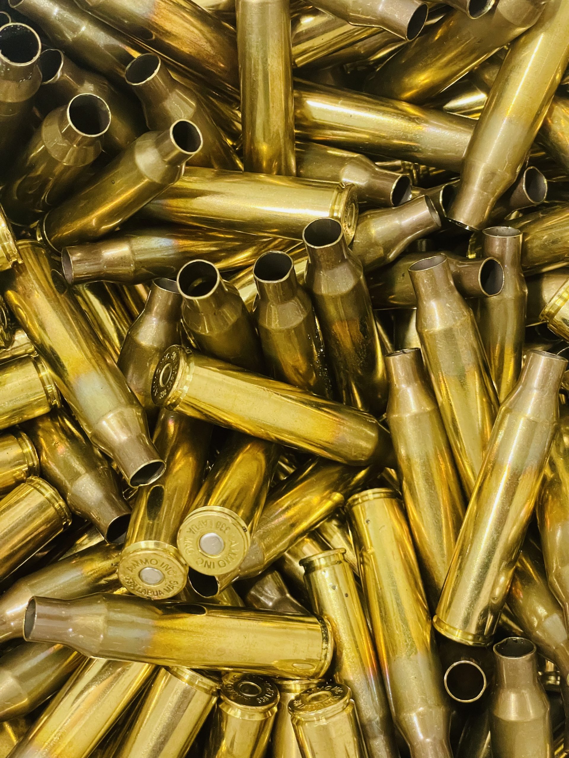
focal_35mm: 52
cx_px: 284
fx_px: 1140
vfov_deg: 36.8
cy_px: 379
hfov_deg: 28.0
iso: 640
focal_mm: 6
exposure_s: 1/60
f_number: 2
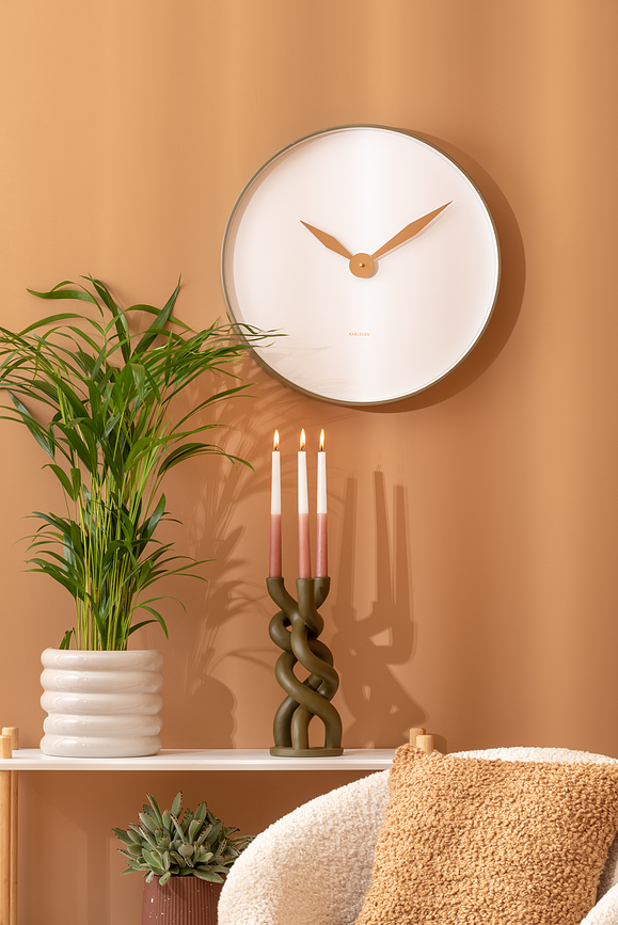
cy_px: 462
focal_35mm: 130
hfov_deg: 10.6
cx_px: 309
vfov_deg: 15.8
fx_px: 3343
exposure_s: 1/15
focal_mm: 130
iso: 100
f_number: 11
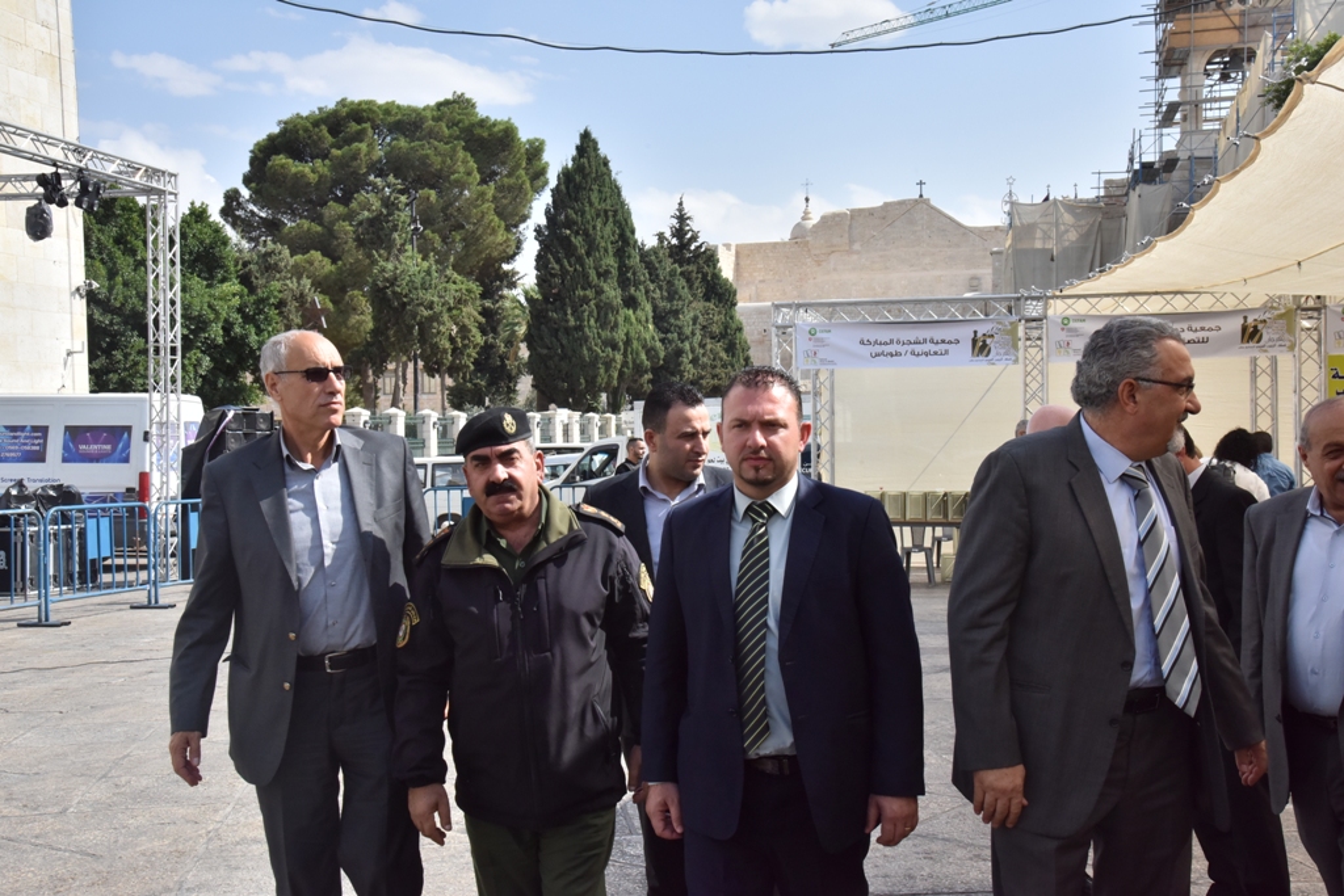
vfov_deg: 33.4
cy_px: 448
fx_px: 1493
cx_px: 672
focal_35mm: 40
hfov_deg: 48.5
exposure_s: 1/1000
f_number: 16
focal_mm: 40
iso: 1600
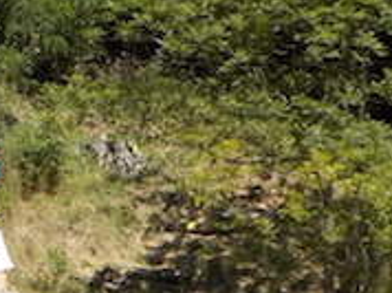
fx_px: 1956
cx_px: -207
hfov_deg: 11.0
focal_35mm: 173
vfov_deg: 8.5
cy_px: 245
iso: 125
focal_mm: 4.1
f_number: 3.3
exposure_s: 1/1000
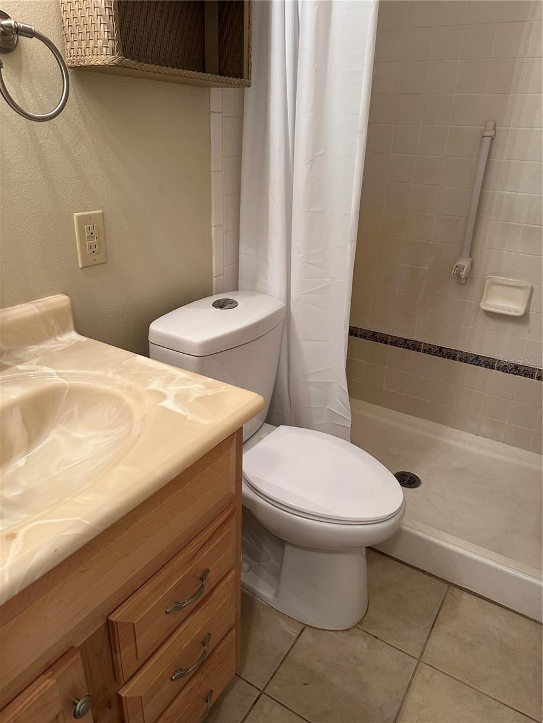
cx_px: 272
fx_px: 502
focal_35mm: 24
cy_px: 362
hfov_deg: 56.8
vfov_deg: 71.6
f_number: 1.78
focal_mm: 6.86
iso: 250
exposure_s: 1/60
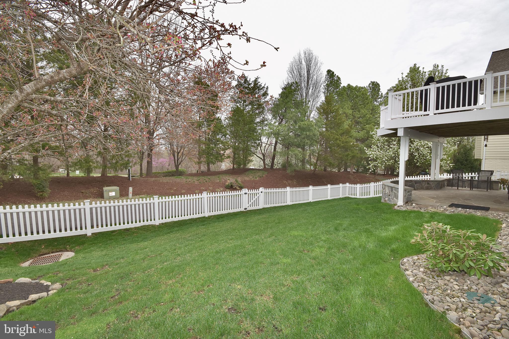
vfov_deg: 77.3
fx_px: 212
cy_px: 170
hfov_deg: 100.4
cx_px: 254
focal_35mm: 15
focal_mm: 10
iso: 400
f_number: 13
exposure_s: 1/125
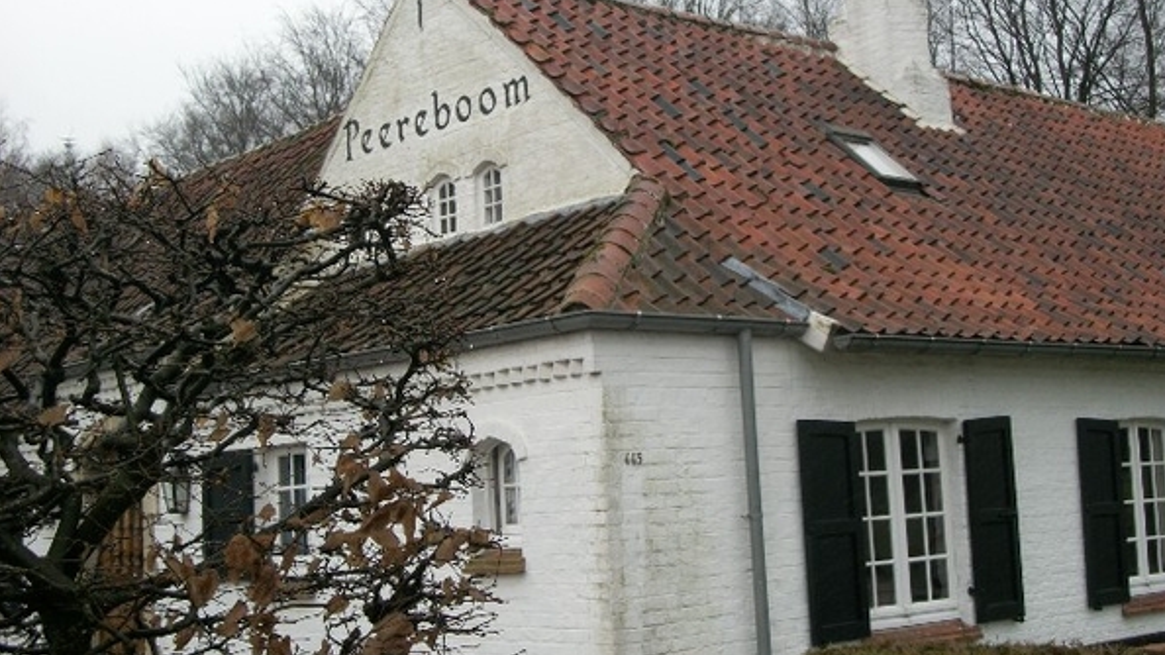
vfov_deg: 21.8
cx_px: 586
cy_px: 273
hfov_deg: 37.9
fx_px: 1699
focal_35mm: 55
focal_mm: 8.8
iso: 80
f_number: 3.6
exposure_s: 1/200
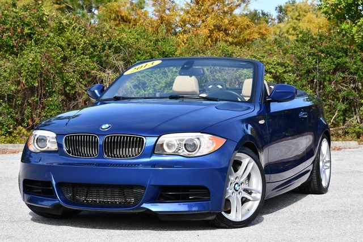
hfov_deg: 22.1
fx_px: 928
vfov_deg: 14.9
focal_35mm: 92
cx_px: 182
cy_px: 121
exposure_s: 1/250
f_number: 8
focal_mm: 46
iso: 160
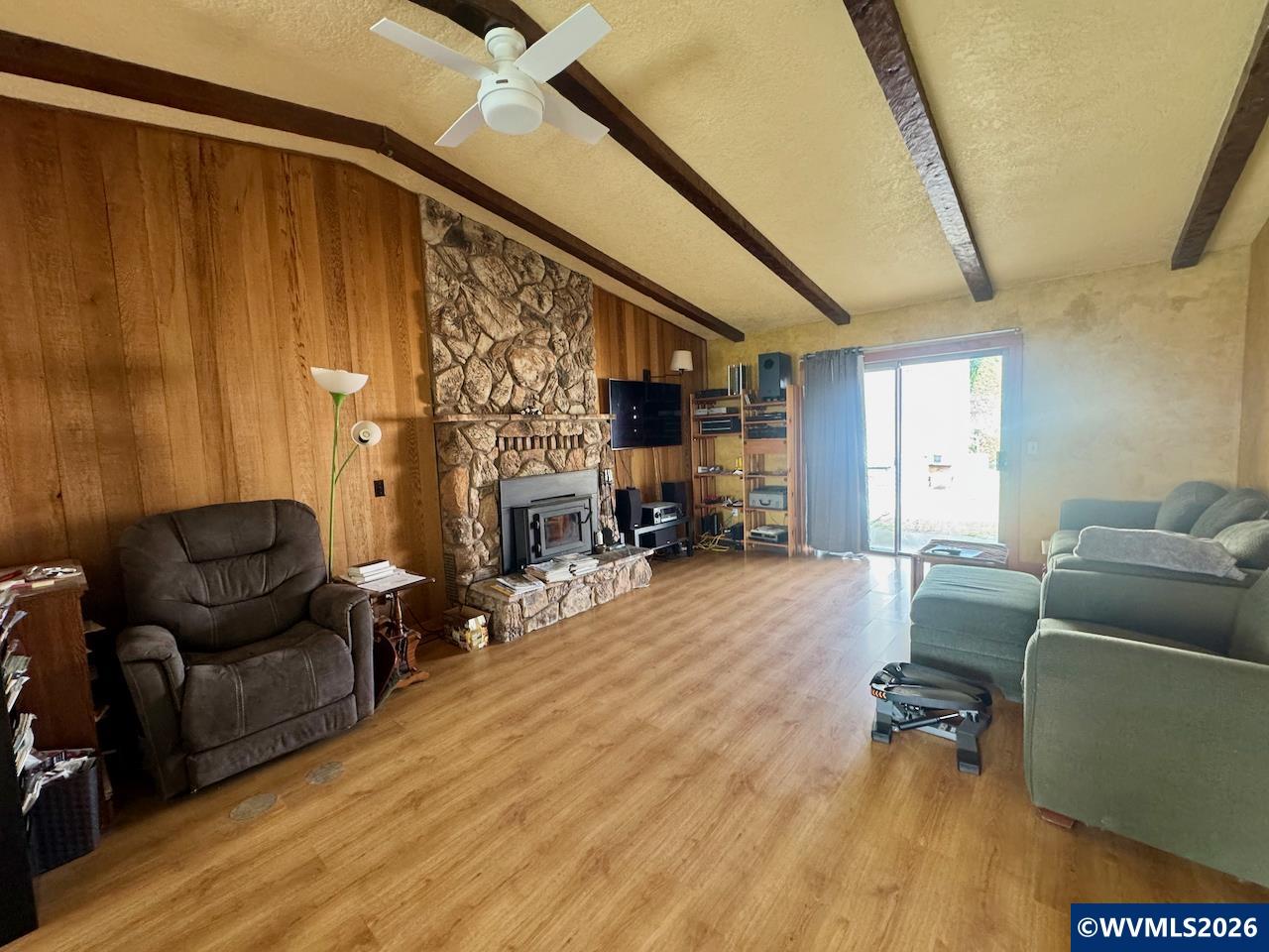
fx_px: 513
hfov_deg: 102.1
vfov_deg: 85.7
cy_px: 476
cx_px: 634
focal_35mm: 14
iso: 320
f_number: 2.2
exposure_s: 1/60
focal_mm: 2.22
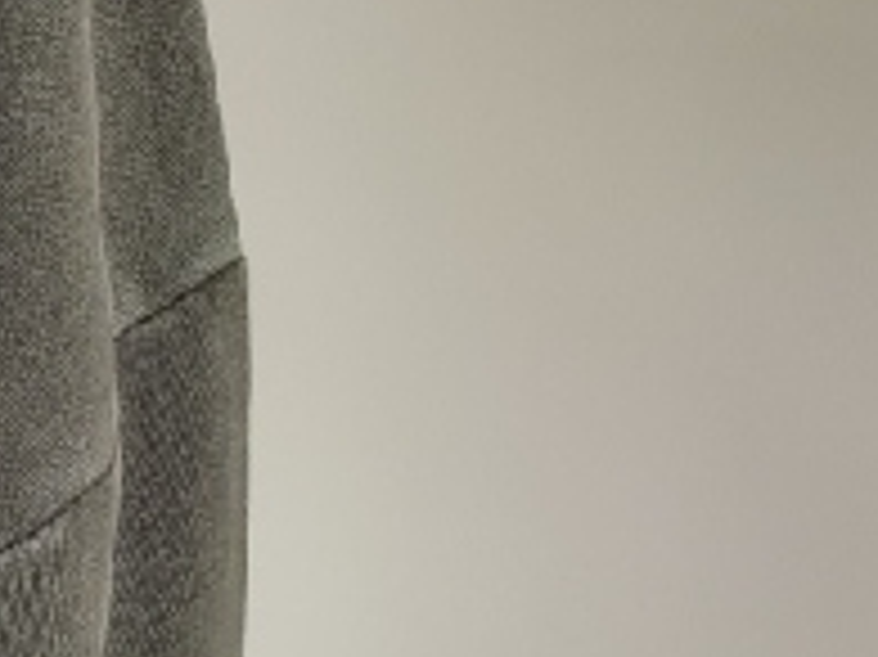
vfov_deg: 12.3
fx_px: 3042
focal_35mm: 120
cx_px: -950
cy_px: 443
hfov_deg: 13.7
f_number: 1.79
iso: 159
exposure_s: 1/30
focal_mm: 4.74
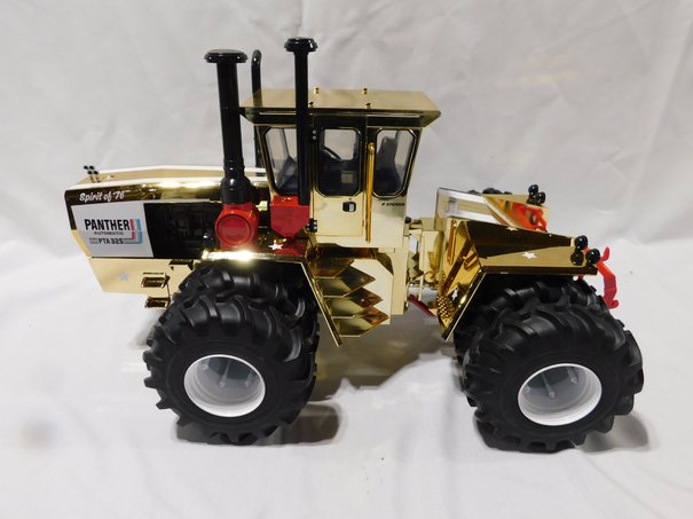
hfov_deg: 71.6
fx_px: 480
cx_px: 343
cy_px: 251
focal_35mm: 24
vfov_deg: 56.8
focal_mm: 4
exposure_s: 1/40
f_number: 3
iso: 125
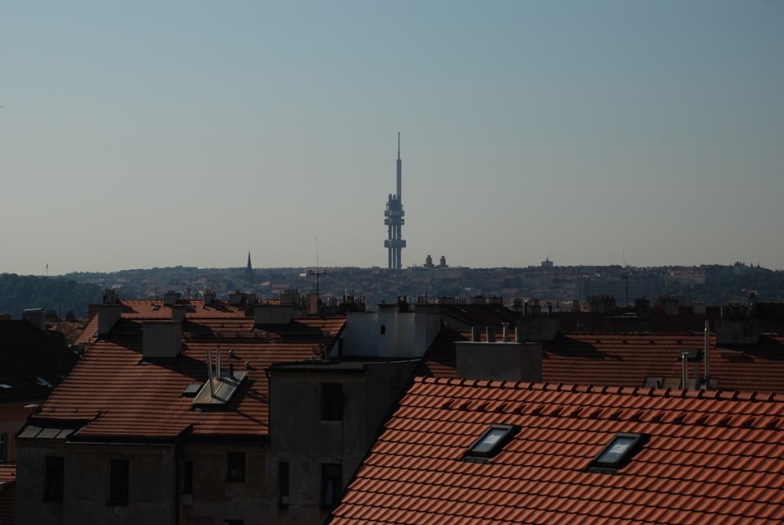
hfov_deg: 21.9
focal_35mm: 93
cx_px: 392
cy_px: 262
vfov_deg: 14.7
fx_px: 2028
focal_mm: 62
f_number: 8
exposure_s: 1/1000
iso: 100
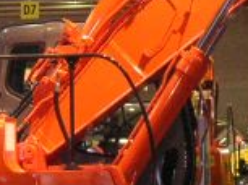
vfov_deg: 7.6
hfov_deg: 10.1
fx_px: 1387
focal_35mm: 194
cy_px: 28
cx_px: 266
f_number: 2.8
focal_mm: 6.1
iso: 160
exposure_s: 1/45
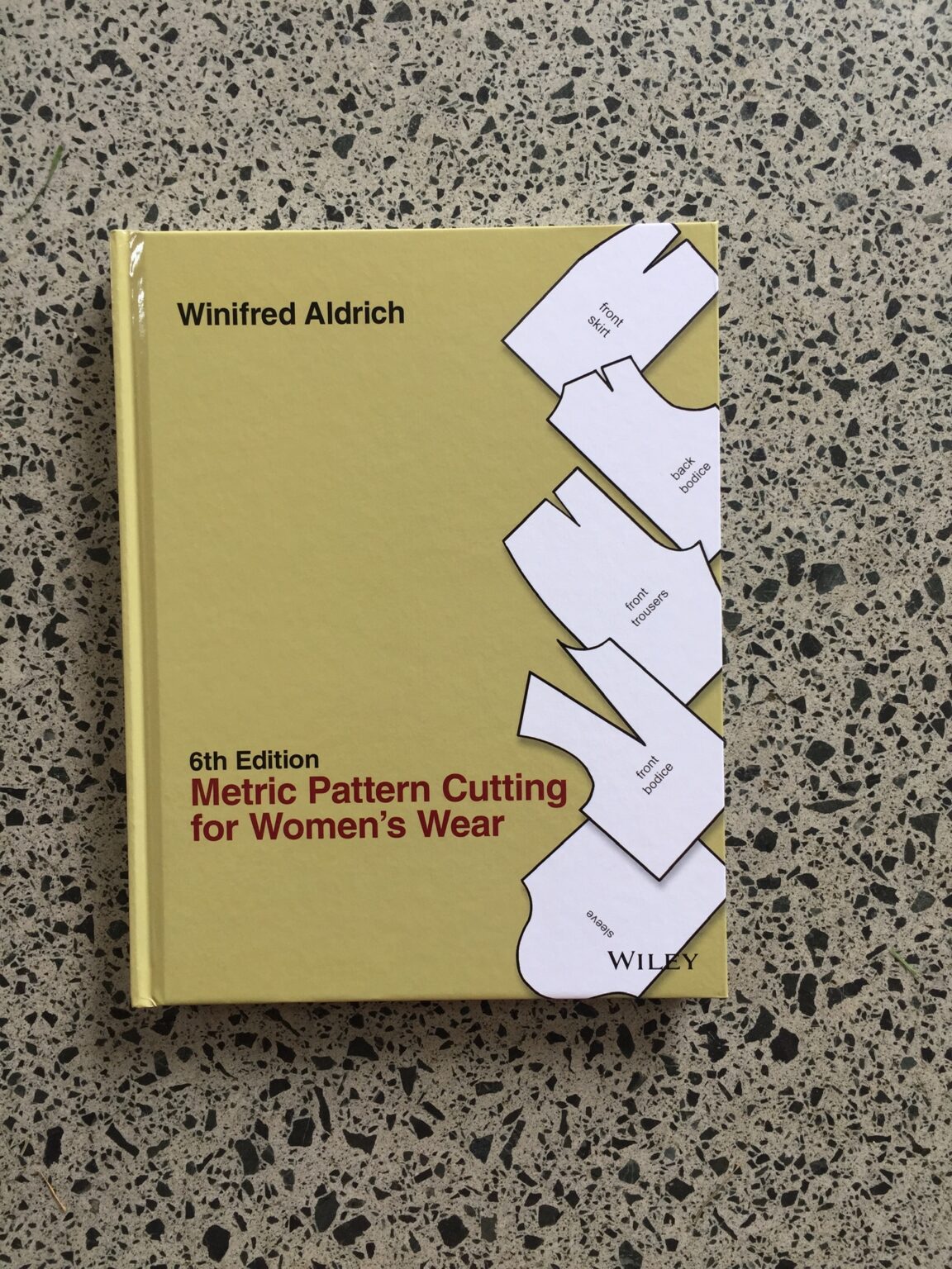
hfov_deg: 48.2
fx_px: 1063
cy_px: 634
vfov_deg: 61.7
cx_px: 476
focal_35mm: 29
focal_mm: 4.15
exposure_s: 1/100
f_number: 2.2
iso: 40
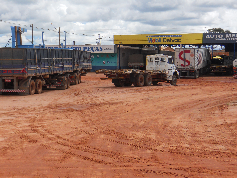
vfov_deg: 23.3
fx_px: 431
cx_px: 118
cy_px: 89
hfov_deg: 30.7
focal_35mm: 63
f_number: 4
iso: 80
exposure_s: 1/800
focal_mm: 11.2
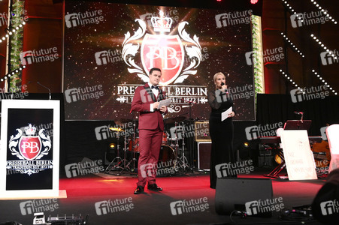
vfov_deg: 41.1
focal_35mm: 32
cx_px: 170
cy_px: 112
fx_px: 301
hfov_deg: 58.8
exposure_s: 1/125
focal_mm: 32
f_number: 5.6
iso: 4000
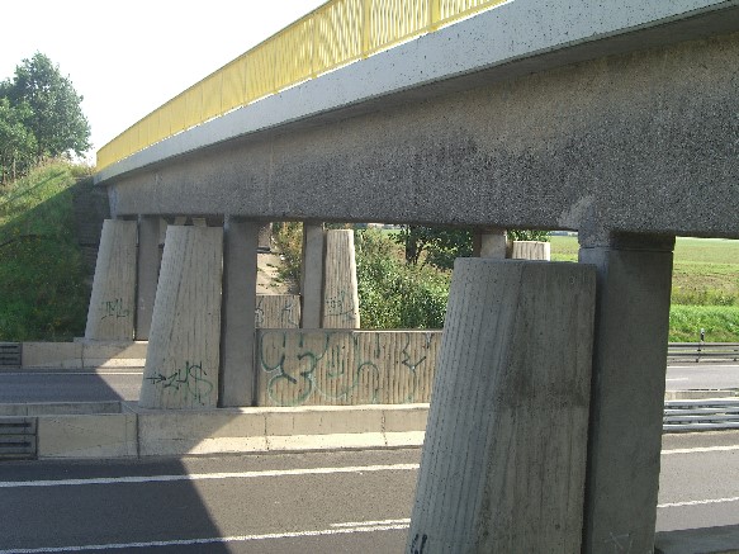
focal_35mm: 57
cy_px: 277
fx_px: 1217
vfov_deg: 25.7
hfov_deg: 33.8
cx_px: 370
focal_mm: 11.8
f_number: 5
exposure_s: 1/160
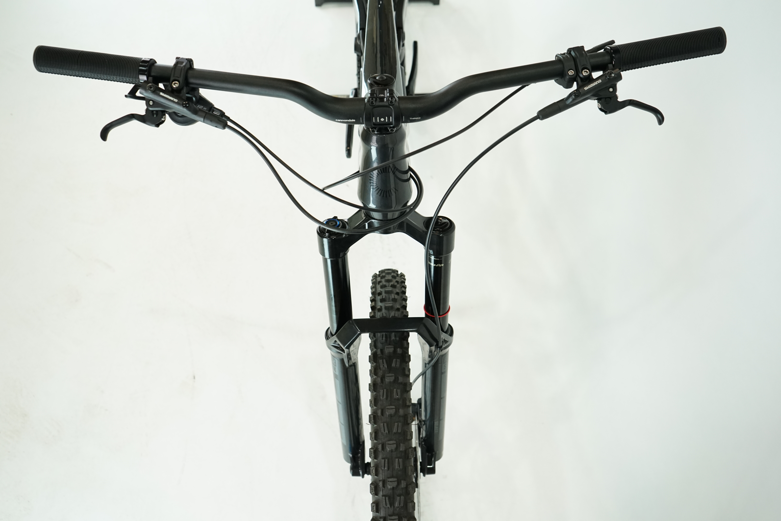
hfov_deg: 60.3
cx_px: 390
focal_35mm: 31
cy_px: 260
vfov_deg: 42.3
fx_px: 672
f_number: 5.6
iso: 1600
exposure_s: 1/200
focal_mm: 31
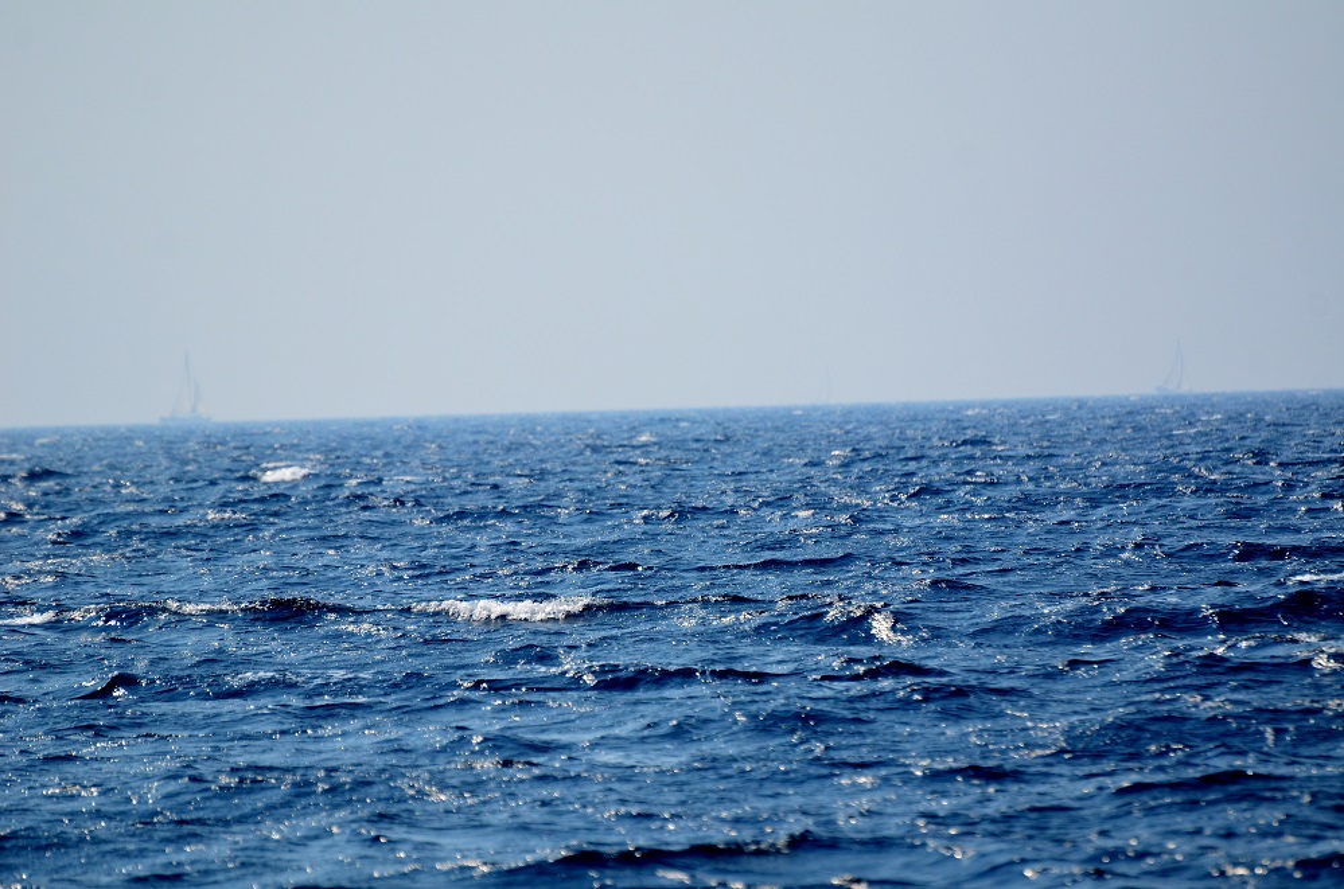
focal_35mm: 405
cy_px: 444
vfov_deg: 3.4
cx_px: 672
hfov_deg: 5.1
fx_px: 15084
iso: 400
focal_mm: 270
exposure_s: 1/2500
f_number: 5.6
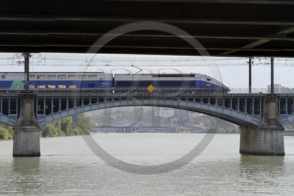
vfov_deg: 9.8
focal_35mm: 140
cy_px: 98
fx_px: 1143
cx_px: 147
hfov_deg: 14.7
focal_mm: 140
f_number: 9
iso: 200
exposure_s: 1/400
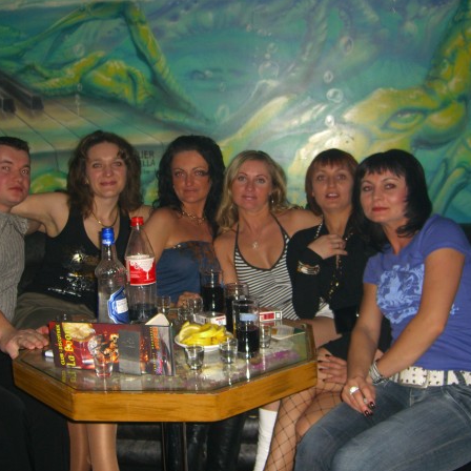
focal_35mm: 45
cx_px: 208
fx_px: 693
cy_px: 236
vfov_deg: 37.6
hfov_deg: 37.5
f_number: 2.8
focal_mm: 7.9
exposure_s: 1/60
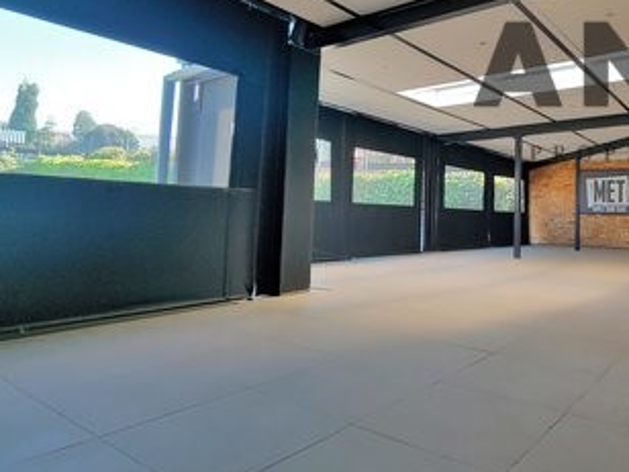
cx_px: 429
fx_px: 472
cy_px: 177
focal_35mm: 26
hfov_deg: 65.2
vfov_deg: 52.5
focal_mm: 2.18
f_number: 1.9
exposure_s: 1/33
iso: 50
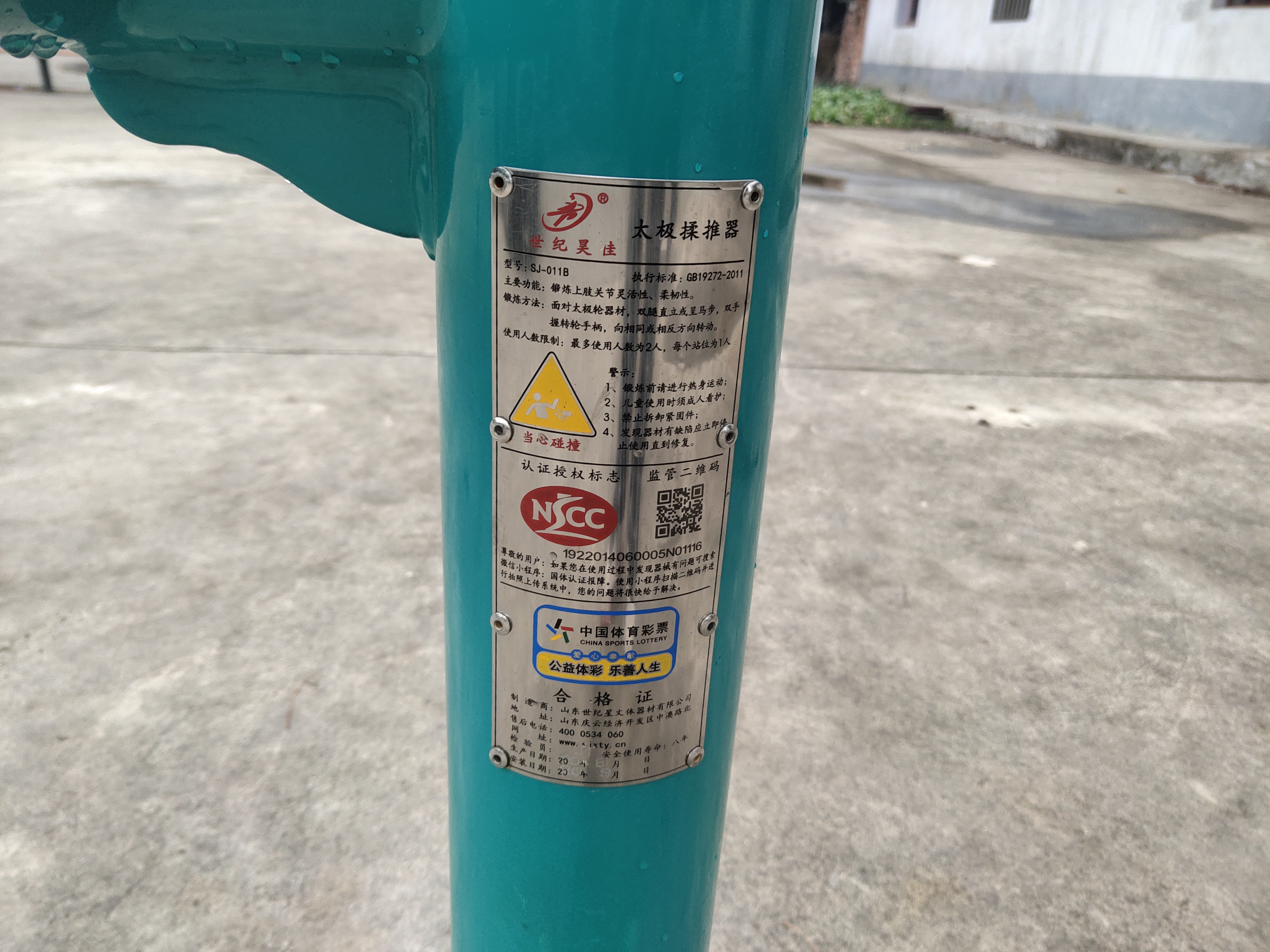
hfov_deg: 60.0
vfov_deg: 46.8
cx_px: 635
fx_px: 1101
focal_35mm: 30
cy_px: 476
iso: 61
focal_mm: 4.35
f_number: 1.79
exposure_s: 1/100
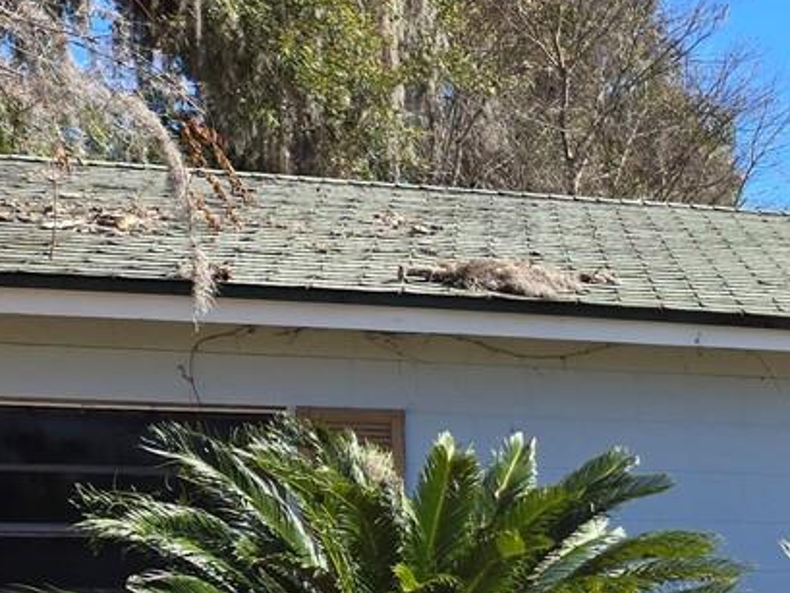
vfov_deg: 15.4
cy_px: 823
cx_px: 1286
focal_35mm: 90
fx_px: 2055
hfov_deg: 18.5
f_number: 1.8
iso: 25
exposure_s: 1/1011
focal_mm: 5.4
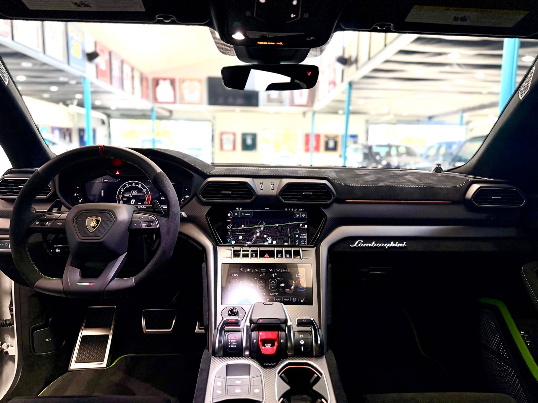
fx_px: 373
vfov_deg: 56.8
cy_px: 202
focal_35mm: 24
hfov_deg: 71.6
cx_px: 269
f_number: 1.78
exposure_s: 1/48
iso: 250
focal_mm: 6.76
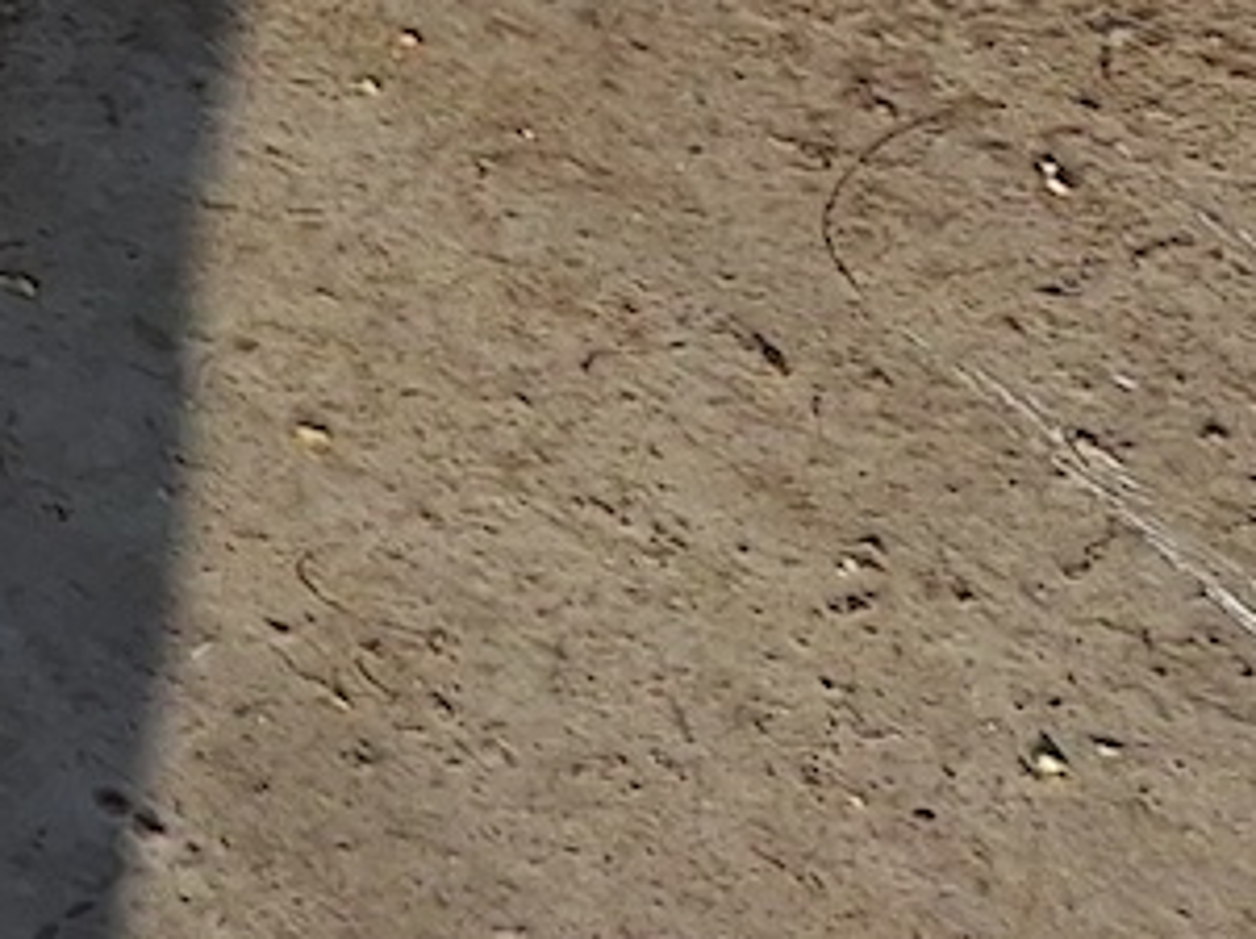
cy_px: -1970
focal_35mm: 153
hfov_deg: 10.5
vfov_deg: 8.1
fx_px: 5545
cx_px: -2078
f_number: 1.8
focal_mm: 5.54
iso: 40
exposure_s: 1/572
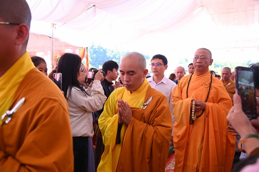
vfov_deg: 38.8
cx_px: 130
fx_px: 244
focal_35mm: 34
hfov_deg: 55.8
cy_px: 86
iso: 1000
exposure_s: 1/250
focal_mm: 34
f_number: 4.5
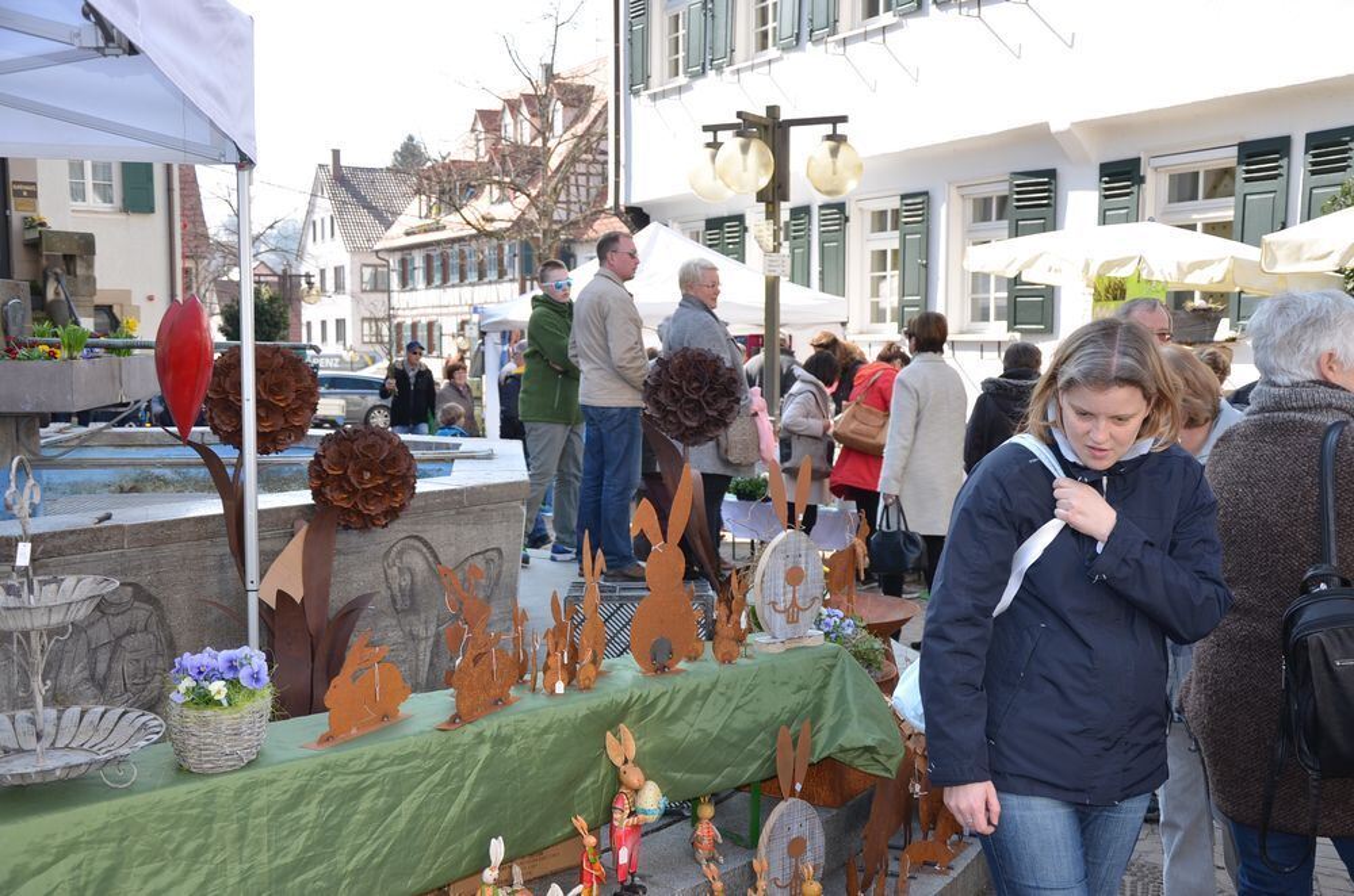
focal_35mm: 39
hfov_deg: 49.6
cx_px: 677
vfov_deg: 34.1
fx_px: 1464
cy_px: 448
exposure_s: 1/200
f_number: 4.5
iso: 100
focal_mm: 26
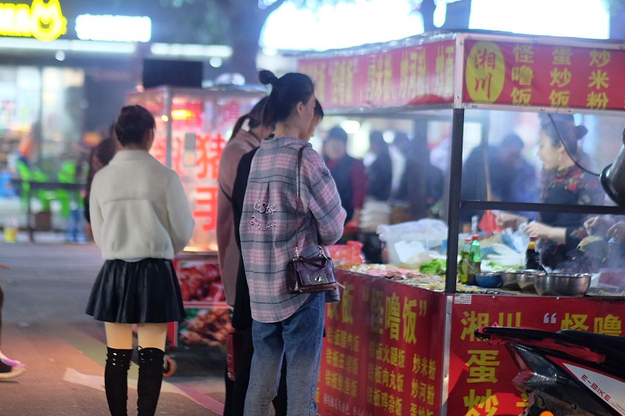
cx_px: 321
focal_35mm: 115
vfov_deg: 11.9
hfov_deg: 17.8
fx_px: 1996
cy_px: 181
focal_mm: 56
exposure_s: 1/150
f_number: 1.2
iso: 1000
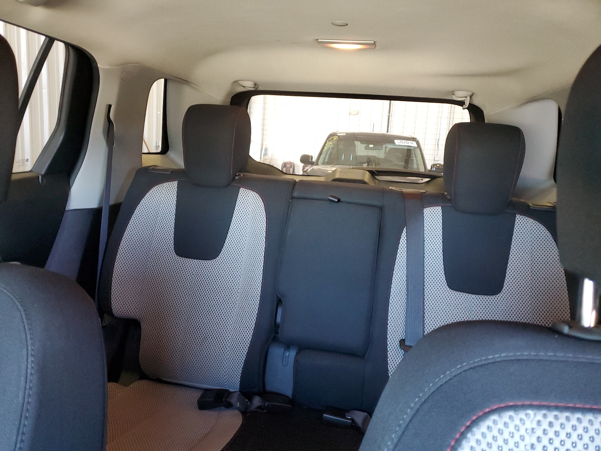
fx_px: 451
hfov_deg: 67.3
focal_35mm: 26
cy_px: 226
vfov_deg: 53.1
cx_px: 300
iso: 300
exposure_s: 1/60.2
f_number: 1.5
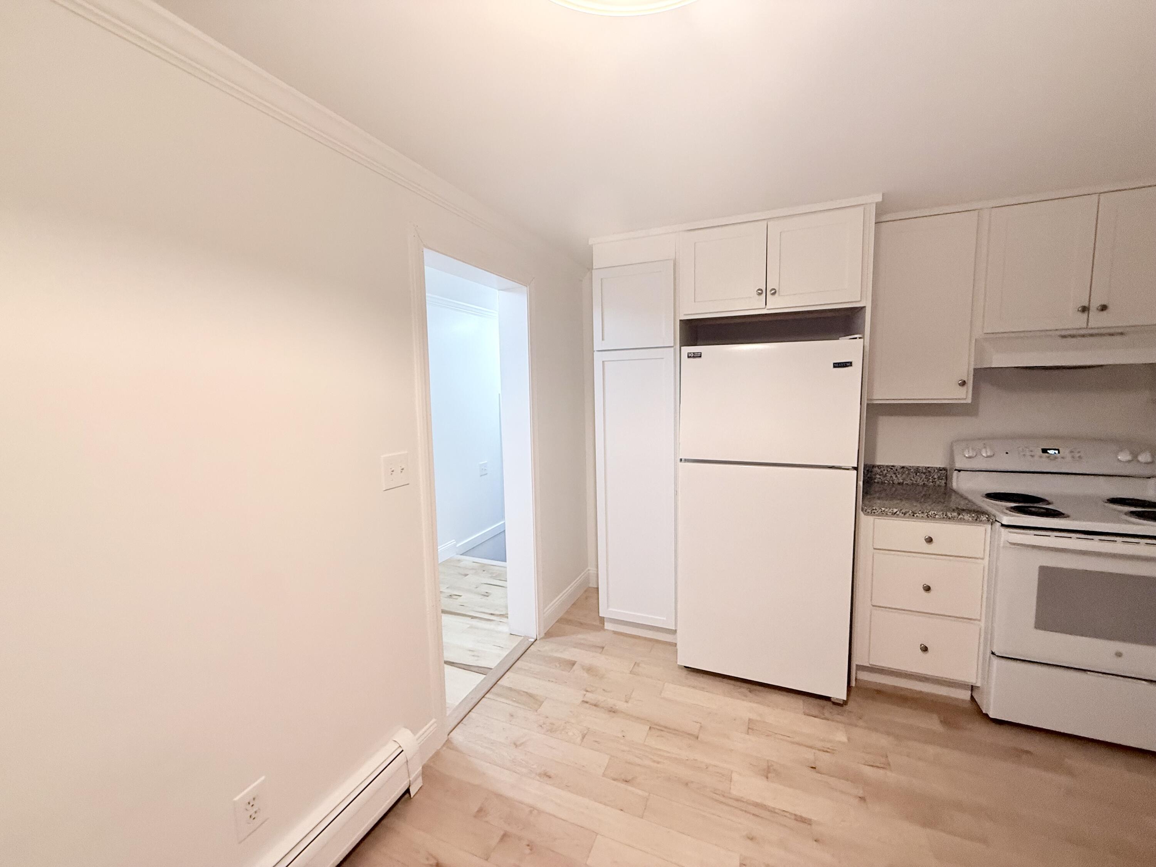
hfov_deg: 102.1
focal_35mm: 14
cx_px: 578
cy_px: 434
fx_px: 468
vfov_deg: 85.7
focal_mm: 2.22
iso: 200
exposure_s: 1/60
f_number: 2.2
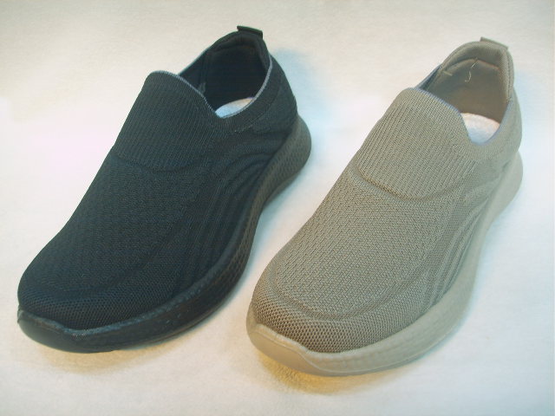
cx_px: 278
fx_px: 625
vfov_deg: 36.8
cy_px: 208
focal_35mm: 39
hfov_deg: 47.9
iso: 63
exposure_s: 1/2
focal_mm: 6.6
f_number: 3.5
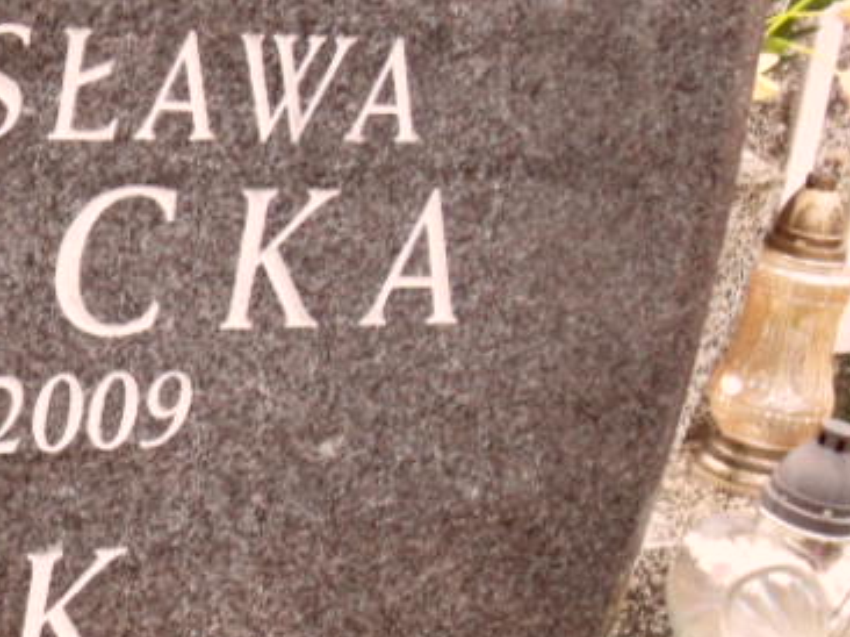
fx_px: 2748
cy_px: 463
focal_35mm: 112
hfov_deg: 16.7
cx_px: -216
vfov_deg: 13.2
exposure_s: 1/45
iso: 160
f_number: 3.6
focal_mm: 6.5
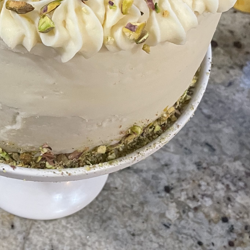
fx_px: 556
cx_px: 37
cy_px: 25
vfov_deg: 24.6
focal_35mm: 68
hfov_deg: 24.8
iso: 250
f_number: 1.6
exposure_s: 1/60
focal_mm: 4.2
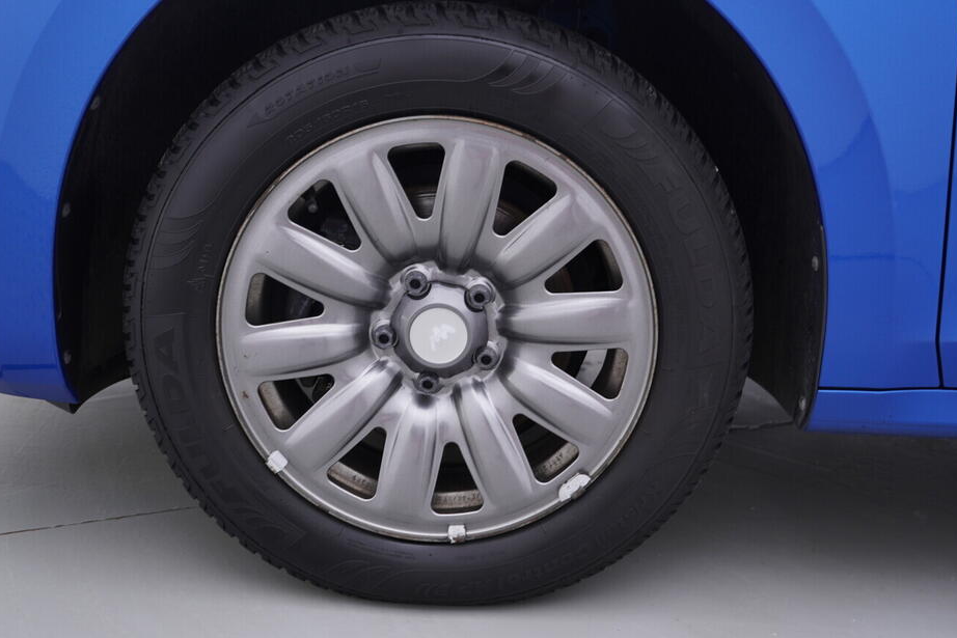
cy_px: 346
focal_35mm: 40
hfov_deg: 48.4
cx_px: 488
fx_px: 1063
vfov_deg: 33.4
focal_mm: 24
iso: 125
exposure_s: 1/50
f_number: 3.2
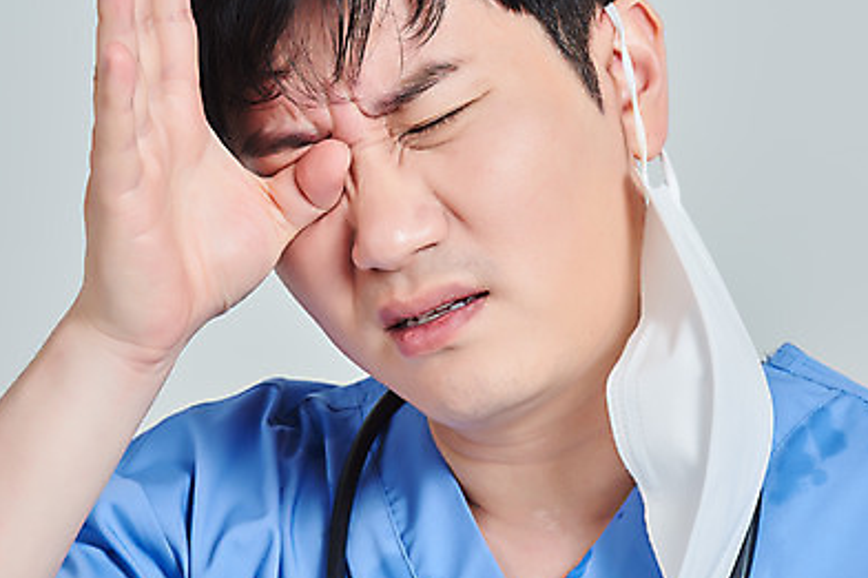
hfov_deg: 7.3
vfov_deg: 4.9
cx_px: 497
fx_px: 6820
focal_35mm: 283
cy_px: 257
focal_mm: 185
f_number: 14
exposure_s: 1/125
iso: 100
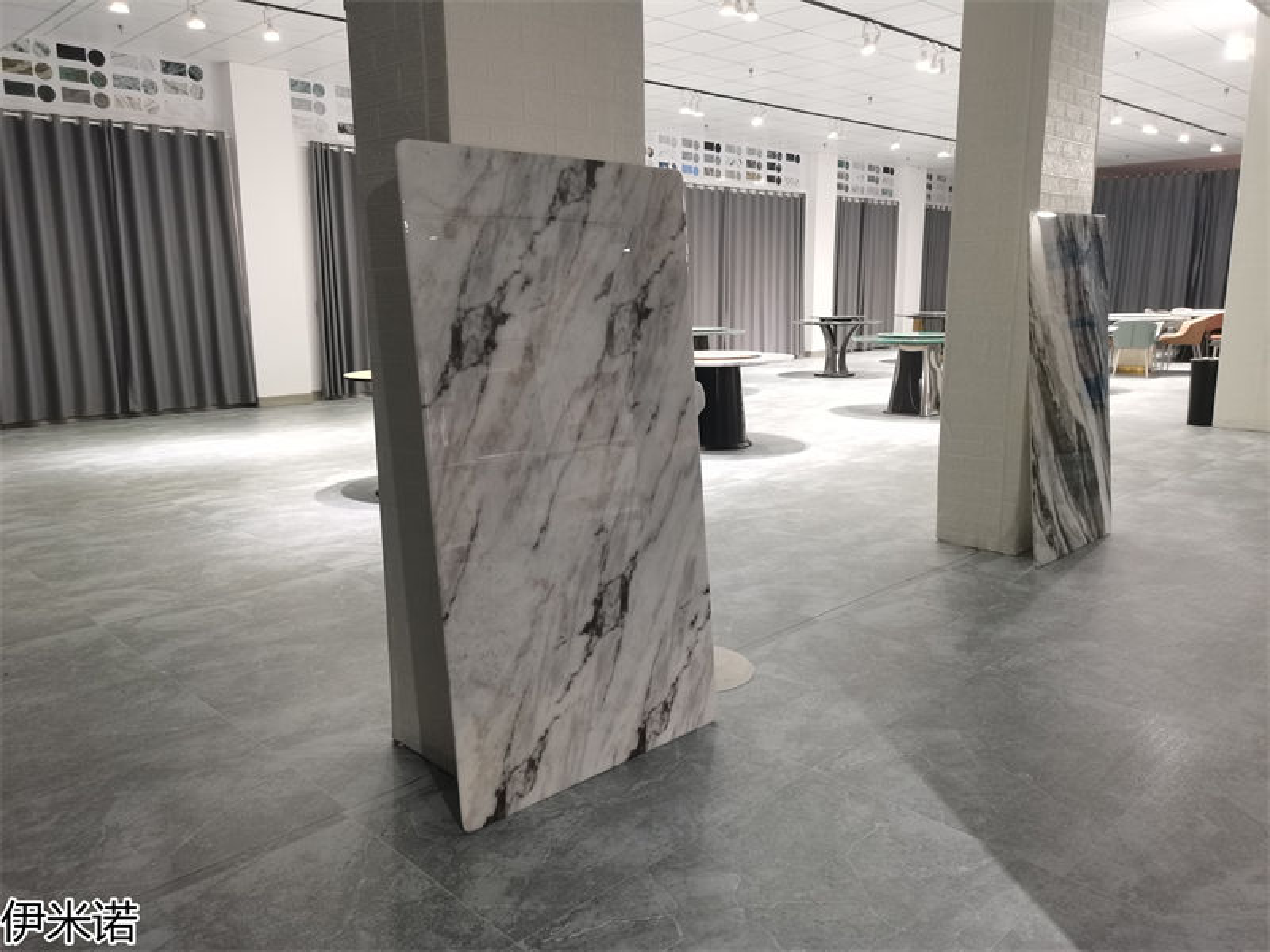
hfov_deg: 67.3
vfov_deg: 53.1
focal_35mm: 26
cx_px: 635
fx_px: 954
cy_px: 476
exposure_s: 1/50
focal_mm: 5.58
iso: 250
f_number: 1.8
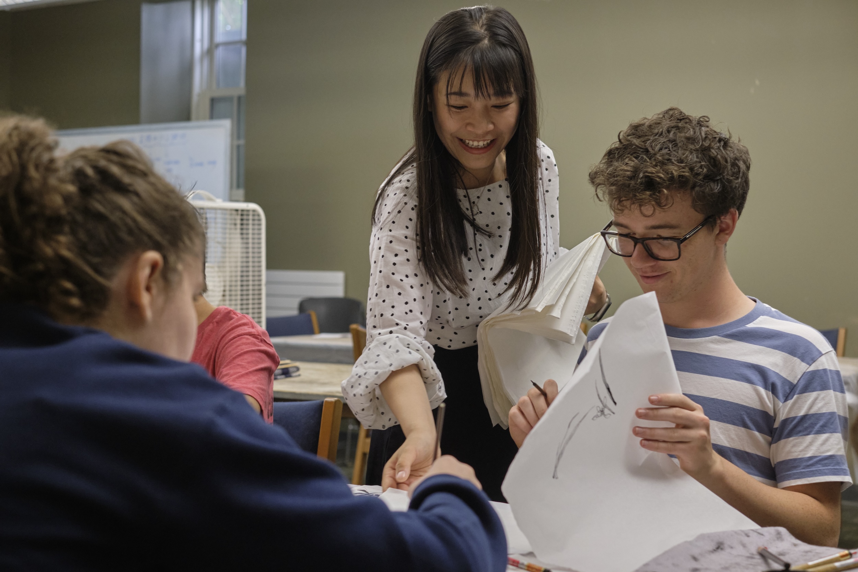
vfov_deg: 25.5
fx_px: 1263
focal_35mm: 53
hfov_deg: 37.5
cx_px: 429
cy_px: 286
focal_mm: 35
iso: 2000
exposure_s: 1/160
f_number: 3.2
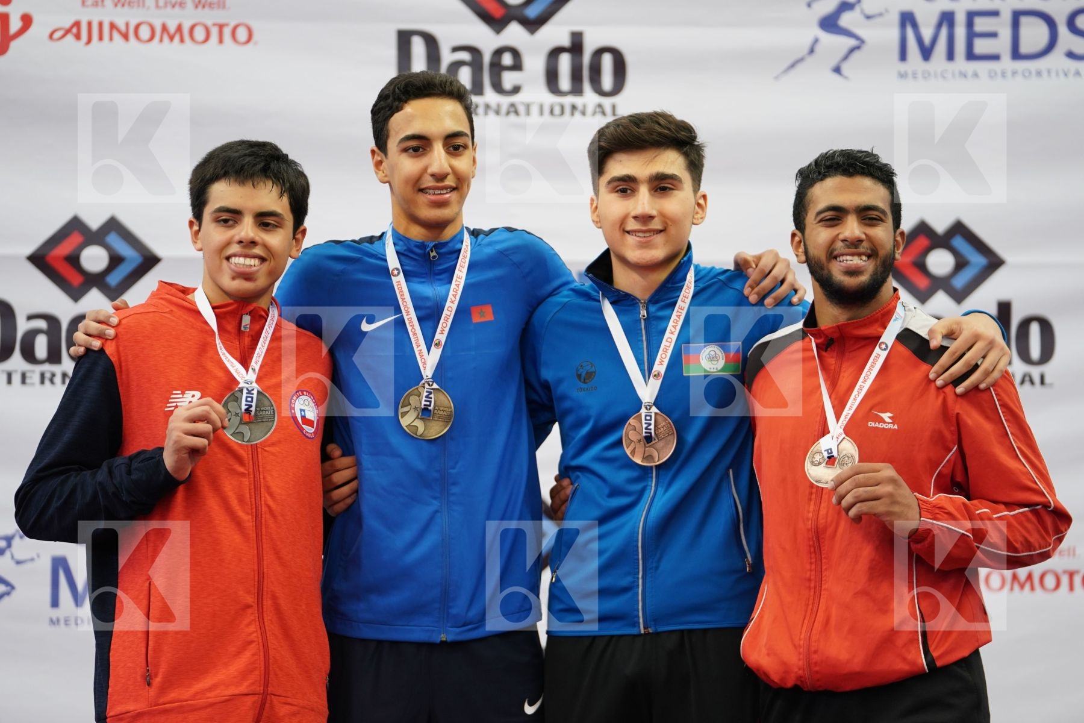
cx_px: 542
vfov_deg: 8.9
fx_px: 4637
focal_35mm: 154
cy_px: 362
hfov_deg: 13.3
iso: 800
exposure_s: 1/200
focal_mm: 154
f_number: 2.8
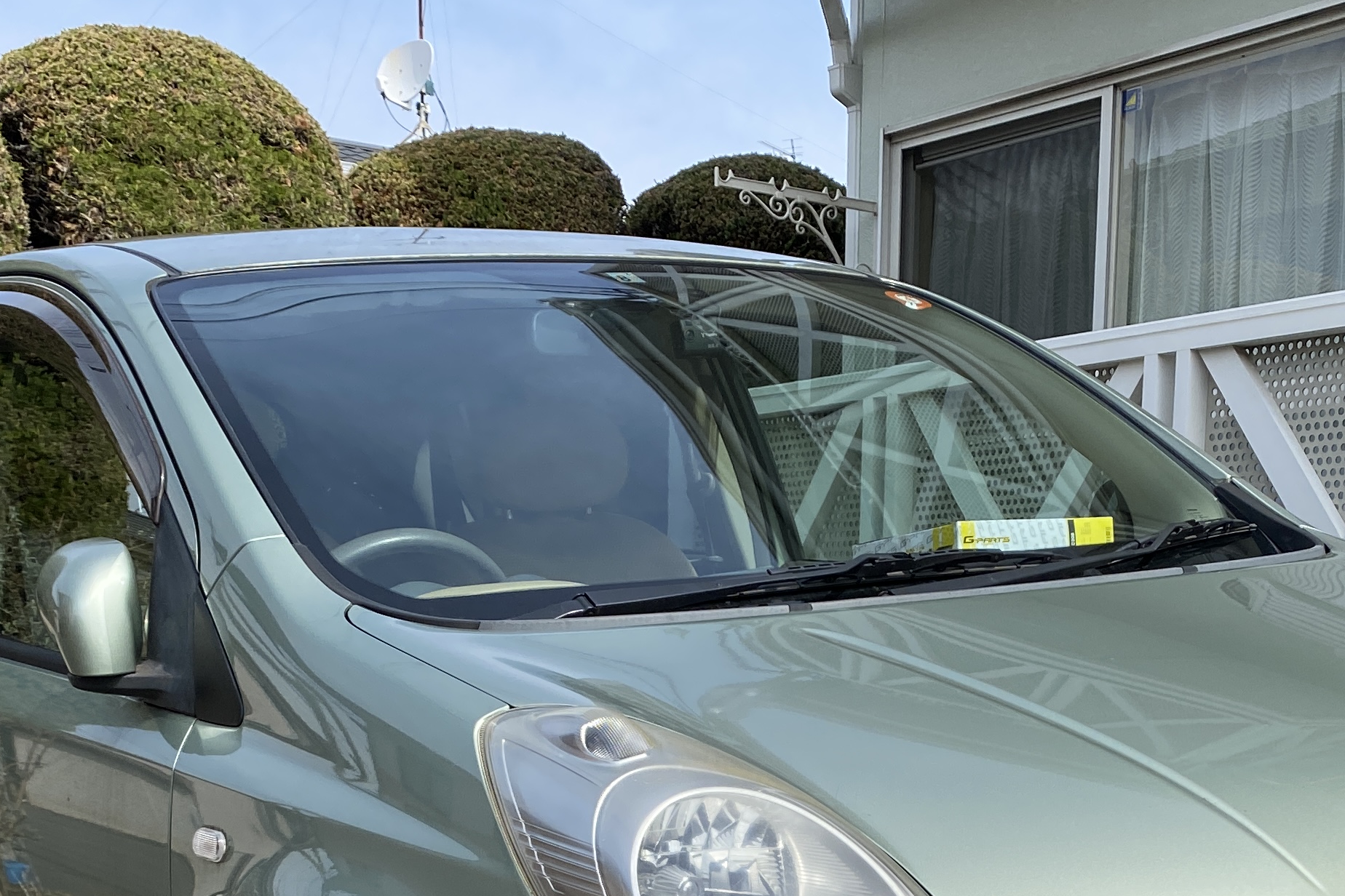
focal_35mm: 59
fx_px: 2204
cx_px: 786
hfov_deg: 33.9
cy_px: 1037
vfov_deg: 21.5
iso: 32
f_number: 1.8
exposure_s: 1/1996
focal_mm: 4.25
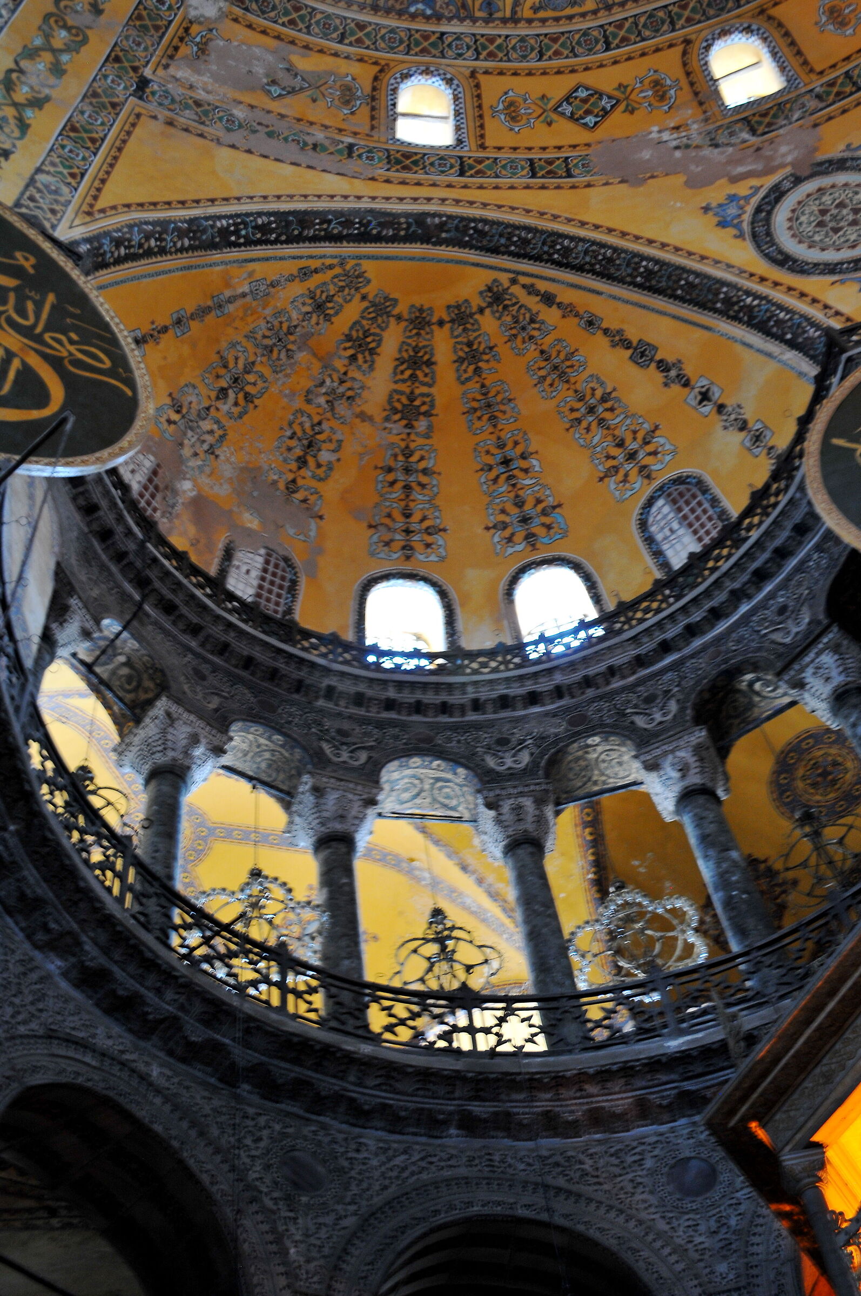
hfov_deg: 34.1
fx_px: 1403
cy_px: 648
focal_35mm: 39
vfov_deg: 49.6
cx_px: 430
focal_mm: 26
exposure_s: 1/5
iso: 400
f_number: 5
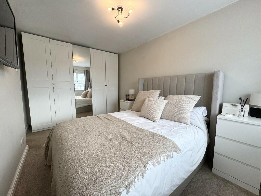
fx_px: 106
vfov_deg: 85.7
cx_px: 130
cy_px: 98
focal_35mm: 14
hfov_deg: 102.1
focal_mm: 2.22
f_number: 2.2
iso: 125
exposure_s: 1/100
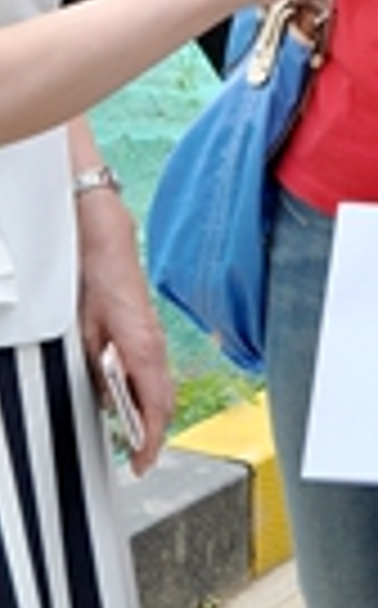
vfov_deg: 12.4
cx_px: 603
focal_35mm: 161
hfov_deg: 7.9
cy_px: -279
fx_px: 2662
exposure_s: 1/400
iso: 250
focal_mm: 20
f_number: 6.3
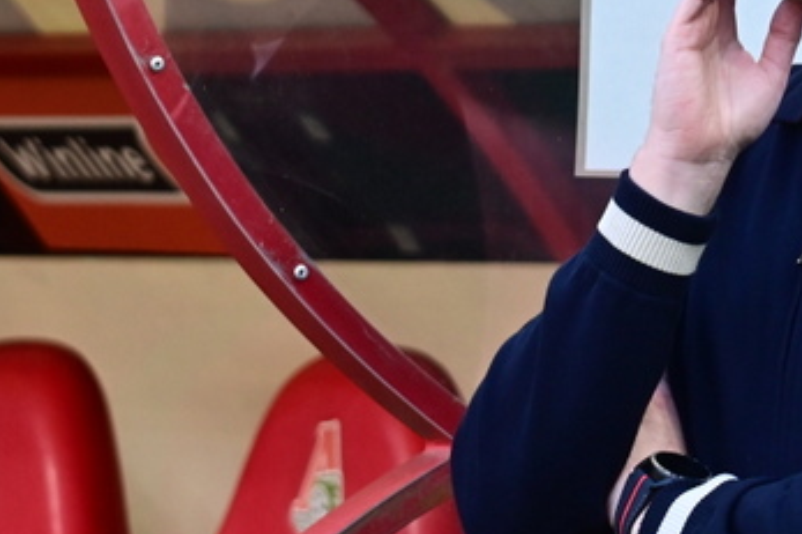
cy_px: 59
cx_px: 802
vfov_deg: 1.9
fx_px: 16165
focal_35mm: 726
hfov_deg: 2.8
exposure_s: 1/500
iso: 1000
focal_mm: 230
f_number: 5
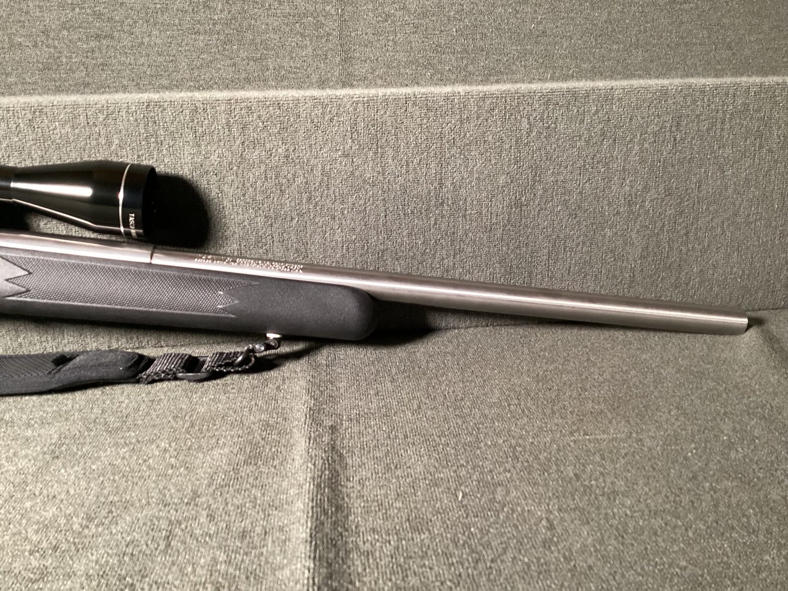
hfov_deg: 58.3
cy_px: 296
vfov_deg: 45.4
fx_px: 706
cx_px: 394
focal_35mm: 31
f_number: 2.4
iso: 400
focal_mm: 3.3
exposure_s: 1/40
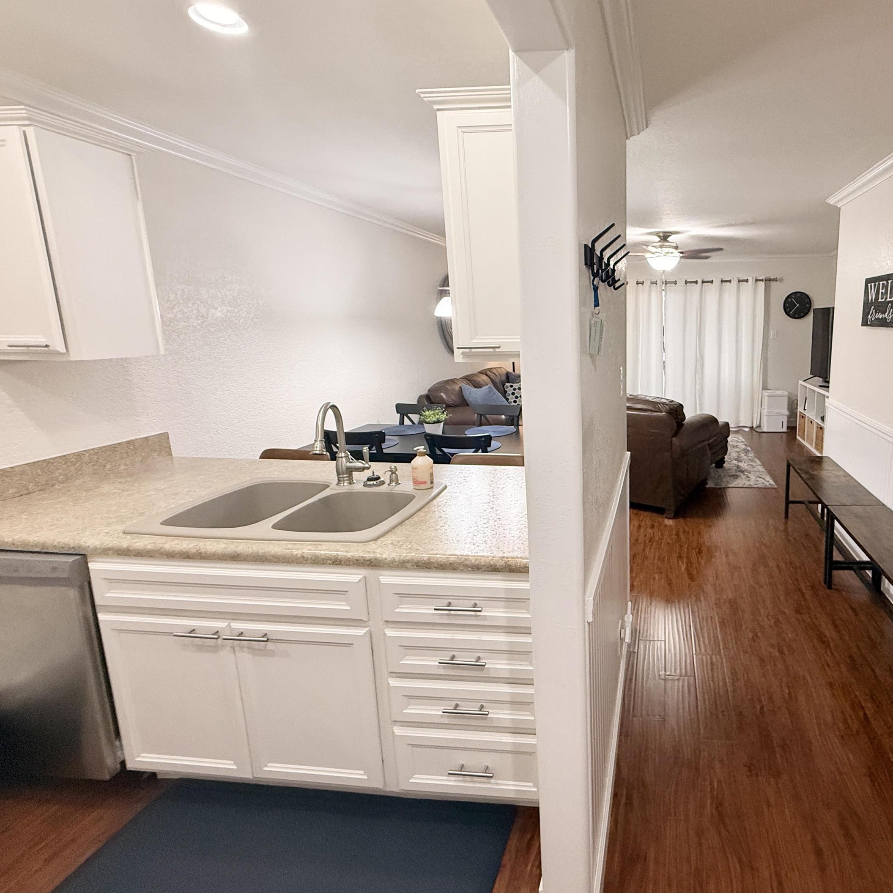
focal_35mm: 18
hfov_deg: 76.8
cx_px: 630
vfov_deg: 80.6
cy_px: 417
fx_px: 525
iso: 400
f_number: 2.2
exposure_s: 1/120
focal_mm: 2.22
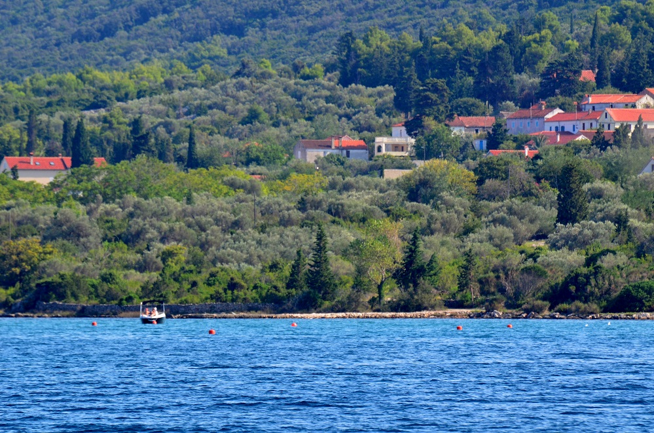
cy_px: 216
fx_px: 8156
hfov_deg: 4.6
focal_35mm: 450
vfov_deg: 3.0
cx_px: 327
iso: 400
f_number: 9
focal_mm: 300
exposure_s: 1/400
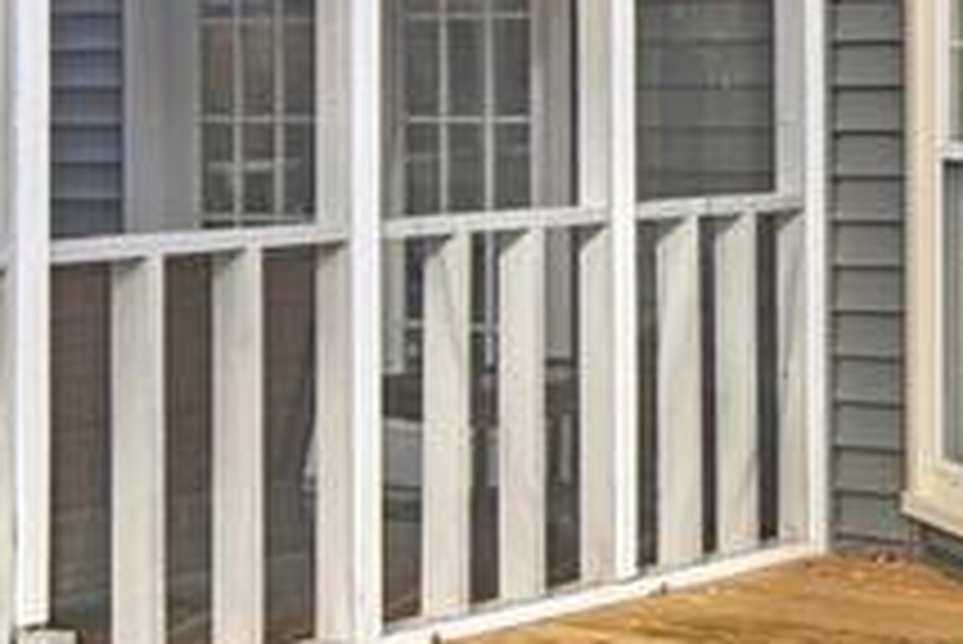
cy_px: -126
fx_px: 2516
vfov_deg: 14.1
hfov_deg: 20.8
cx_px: 1022
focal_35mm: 94
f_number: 8
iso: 100
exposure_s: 1/100
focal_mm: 14
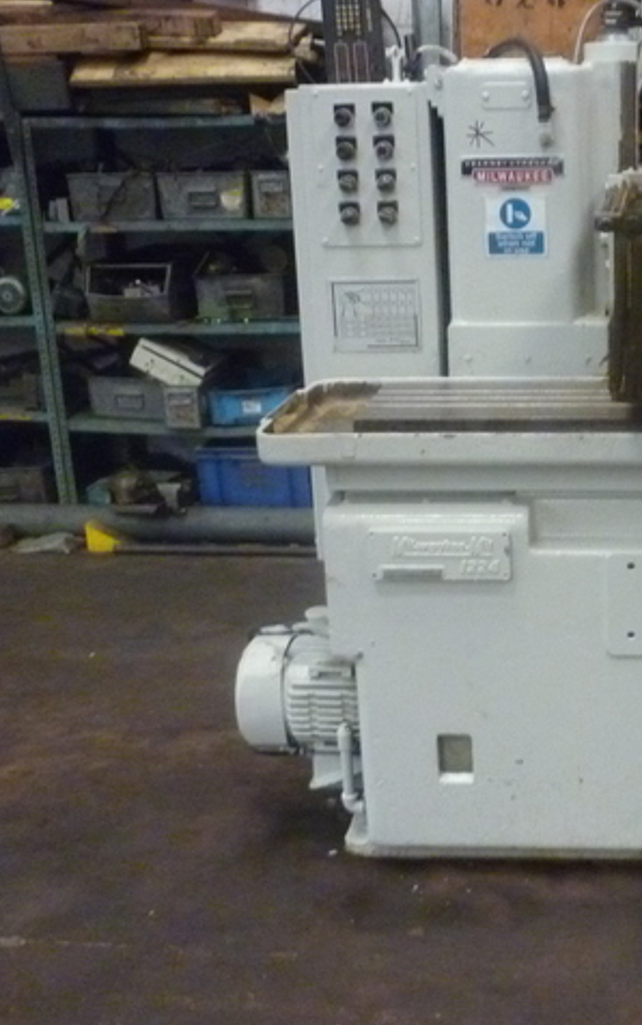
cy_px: 512
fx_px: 1314
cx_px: 590
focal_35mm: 47
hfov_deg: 26.4
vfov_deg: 42.6
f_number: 2.8
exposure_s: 1/13
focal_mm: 5.5
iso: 800
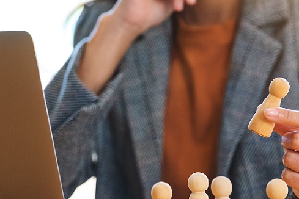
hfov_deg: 8.8
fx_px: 1952
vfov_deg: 5.8
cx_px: 173
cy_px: 103
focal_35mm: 235
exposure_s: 1/140
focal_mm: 94.5
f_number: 2.8
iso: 1250
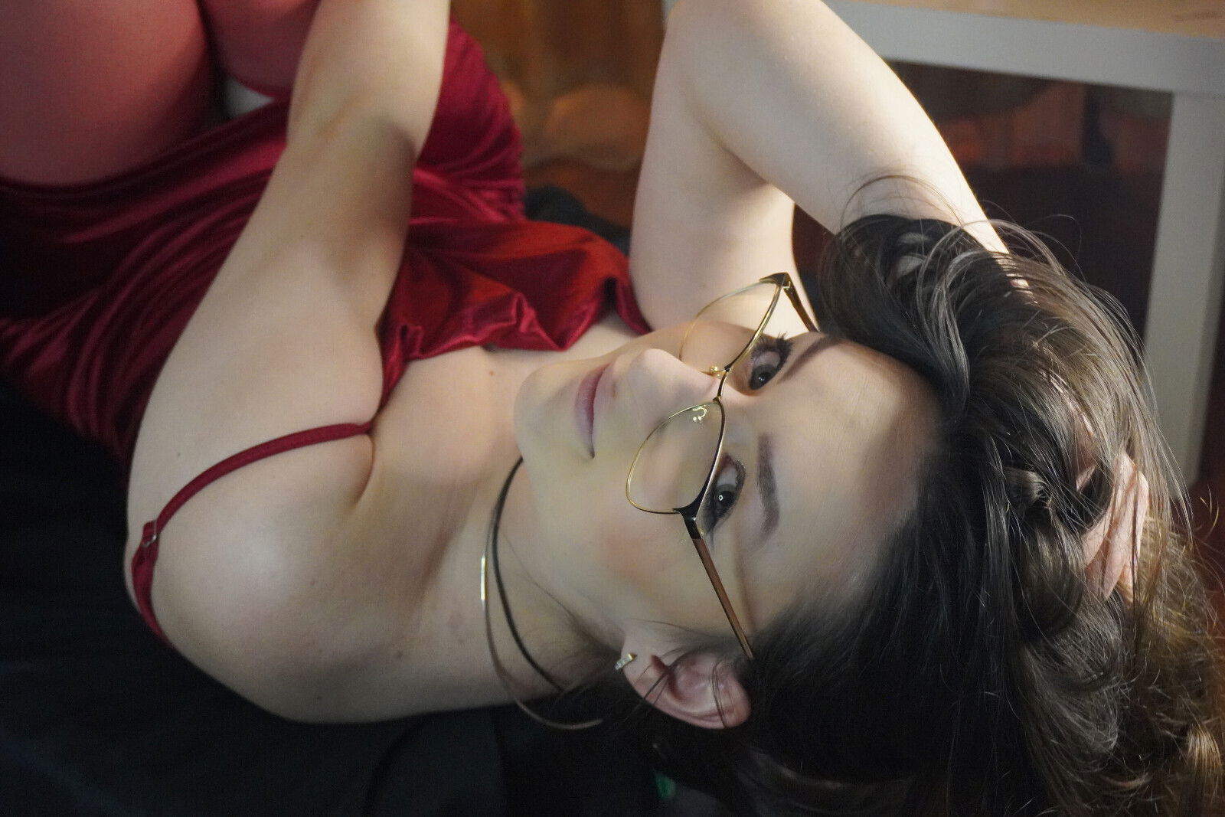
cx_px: 612
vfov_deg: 28.1
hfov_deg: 41.1
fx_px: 1633
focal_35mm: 48
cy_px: 408
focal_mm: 32
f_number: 5
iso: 6400
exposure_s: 1/50
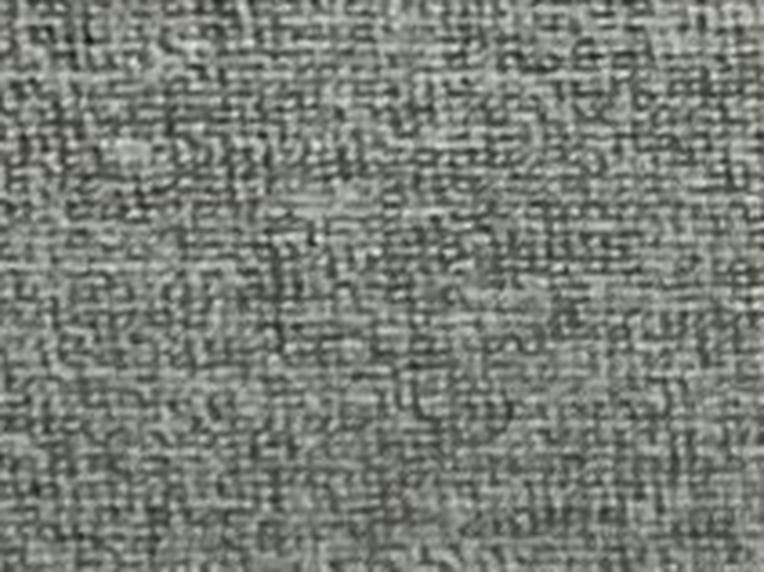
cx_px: 1501
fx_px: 4588
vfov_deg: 6.6
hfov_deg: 9.0
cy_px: 1544
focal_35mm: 208
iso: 160
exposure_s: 1/60
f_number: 1.8
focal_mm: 3
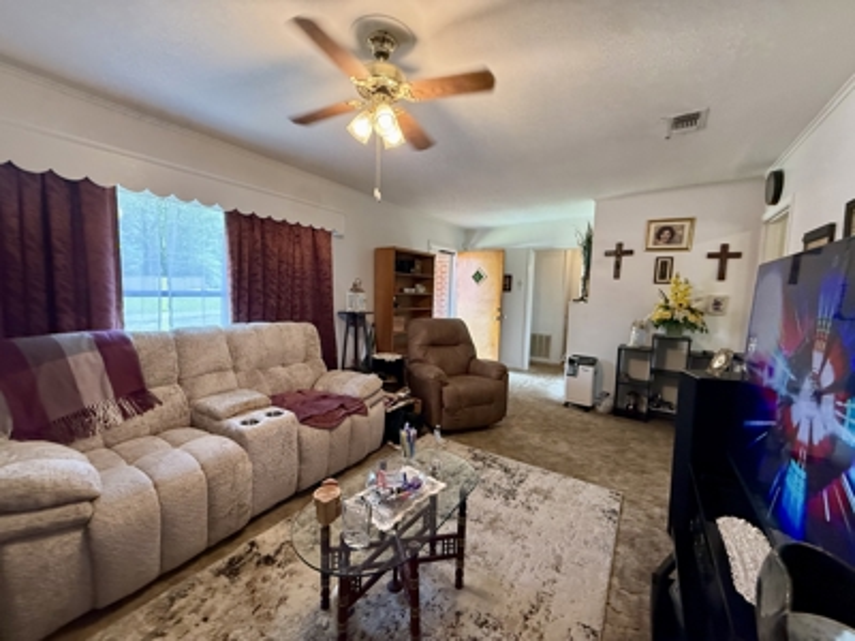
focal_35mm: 14
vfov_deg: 85.7
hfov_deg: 102.1
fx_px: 346
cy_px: 320
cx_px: 428
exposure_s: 1/120
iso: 500
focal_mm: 2.22
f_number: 2.2
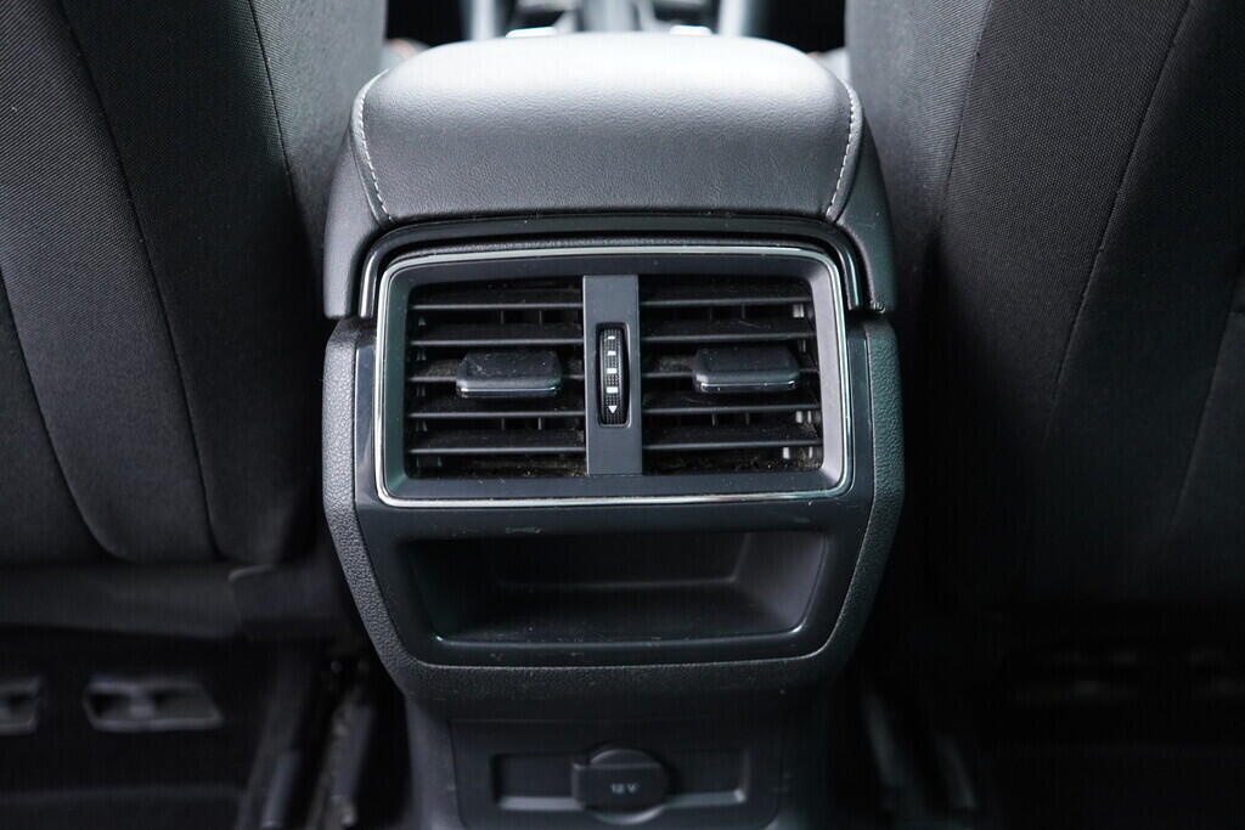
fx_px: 1245
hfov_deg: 53.1
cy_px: 415
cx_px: 622
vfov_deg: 36.9
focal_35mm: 36
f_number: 2.8
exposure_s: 1/40
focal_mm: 24
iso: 1250
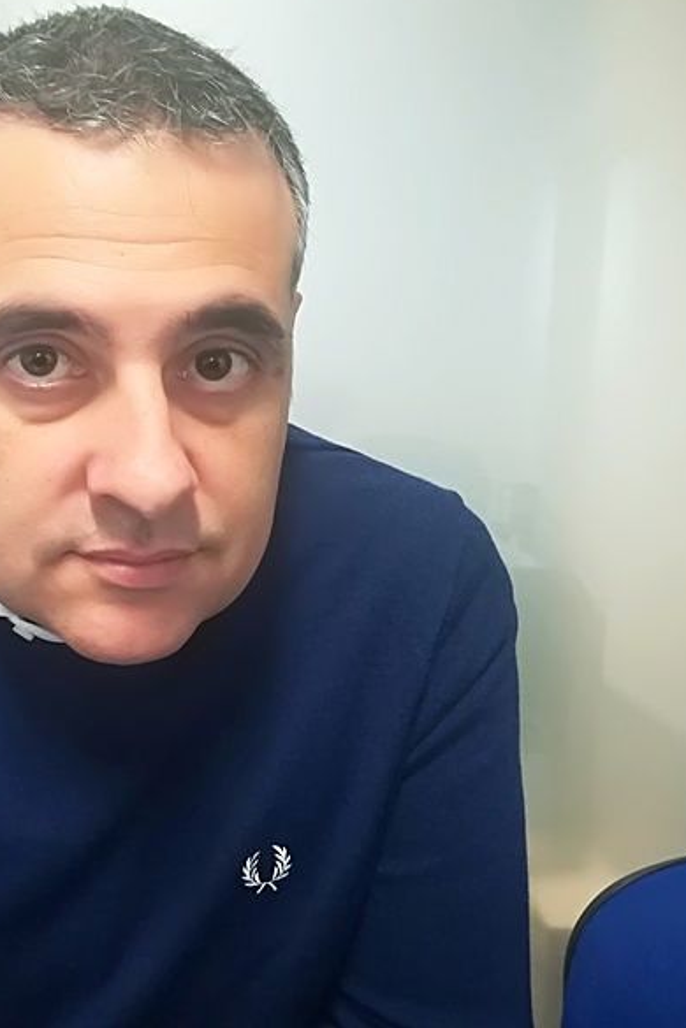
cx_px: 150
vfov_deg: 51.9
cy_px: 503
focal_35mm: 37
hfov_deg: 34.9
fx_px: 1058
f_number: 2.2
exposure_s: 1/25
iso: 500
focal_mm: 3.83
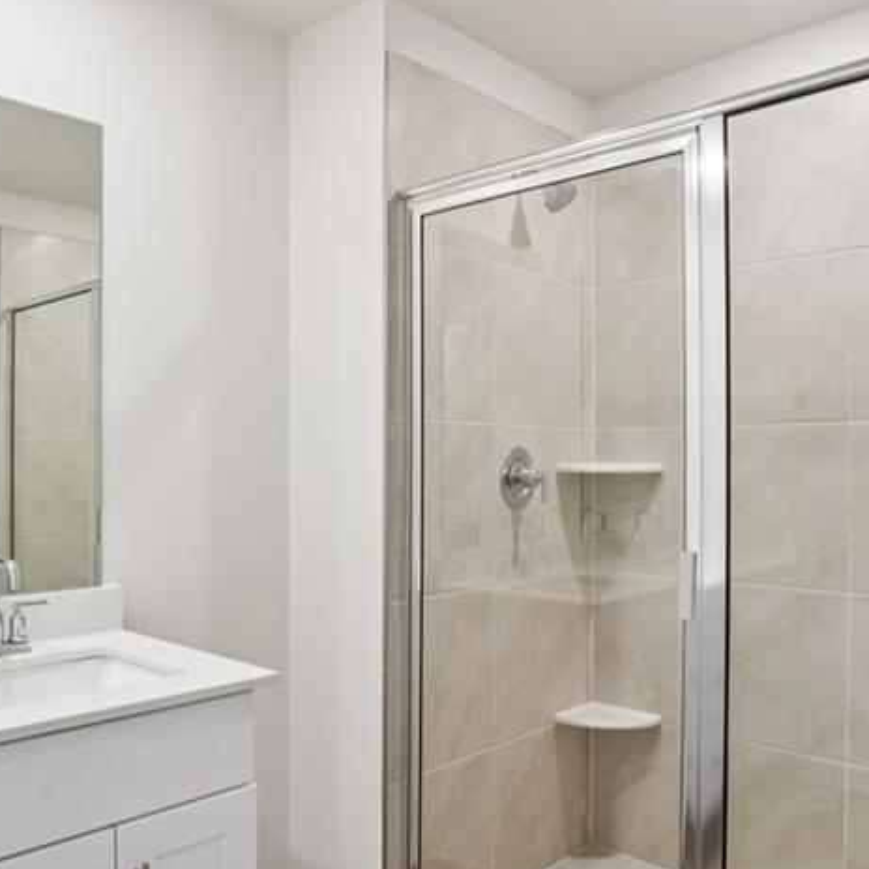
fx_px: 852
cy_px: 449
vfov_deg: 54.0
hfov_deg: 53.2
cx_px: 302
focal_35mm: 30
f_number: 8
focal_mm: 16
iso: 400
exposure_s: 1/8
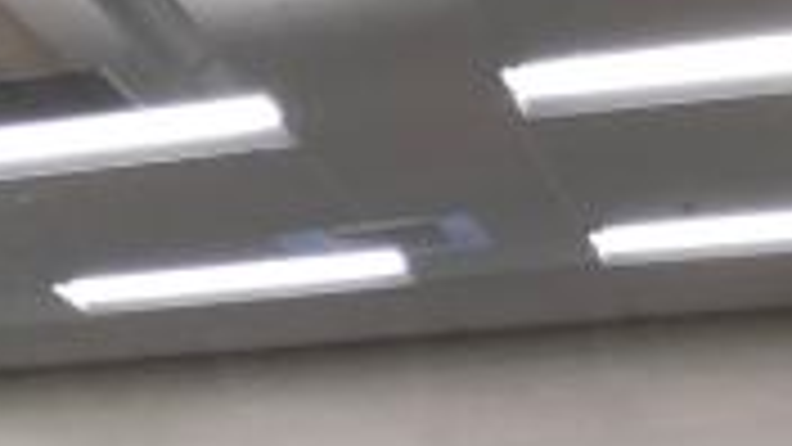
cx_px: -900
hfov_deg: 13.0
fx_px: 2919
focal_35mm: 139
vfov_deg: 7.6
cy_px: 1338
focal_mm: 4
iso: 32
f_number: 1.8
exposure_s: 1/30
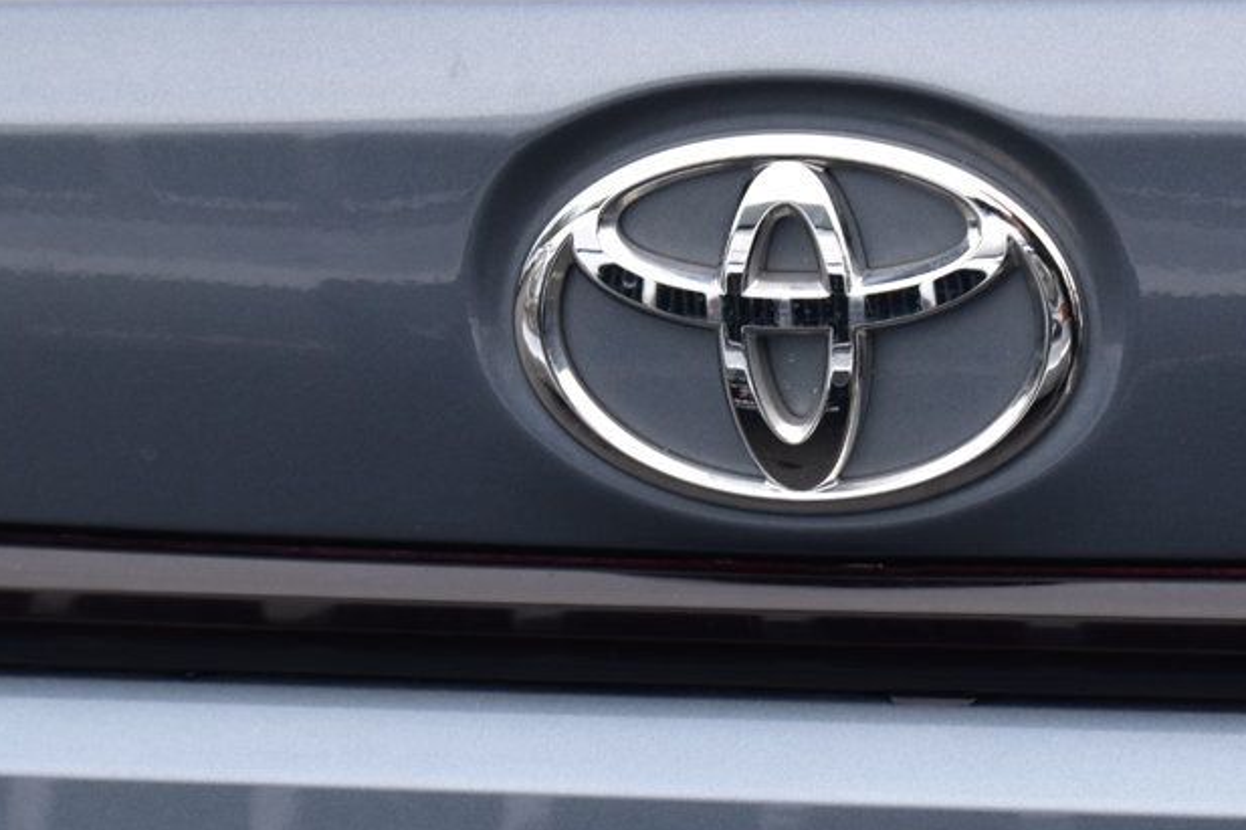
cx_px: 735
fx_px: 4734
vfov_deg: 10.0
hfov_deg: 15.0
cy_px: 390
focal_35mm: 137
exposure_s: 1/80
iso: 400
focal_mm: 55
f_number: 8
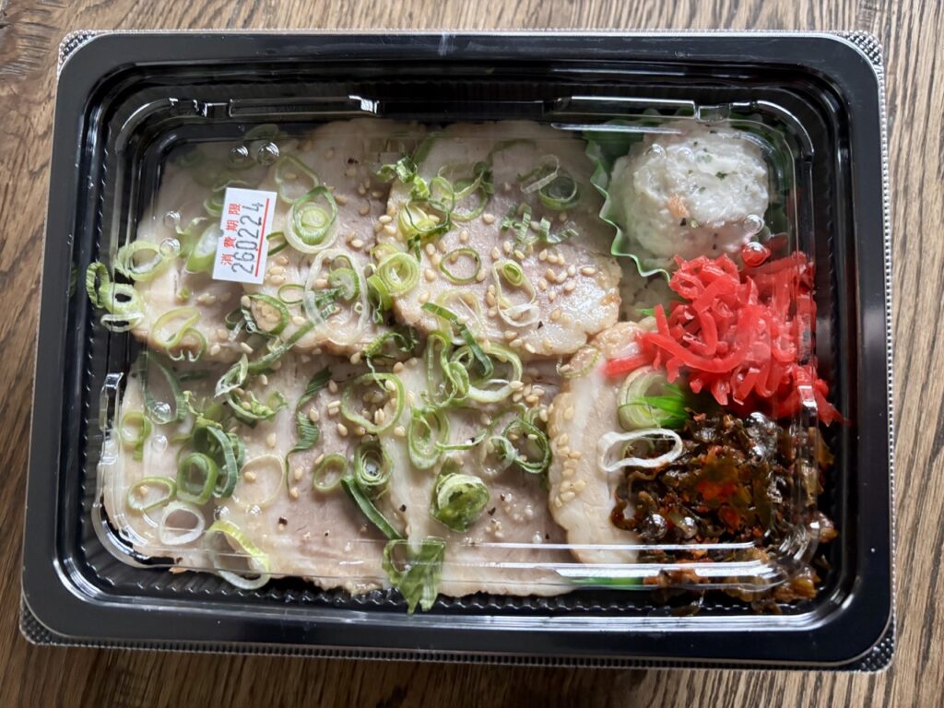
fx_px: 709
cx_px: 472
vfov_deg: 53.1
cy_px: 354
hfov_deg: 67.3
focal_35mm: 26
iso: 500
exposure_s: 1/57
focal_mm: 5.96
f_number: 1.6
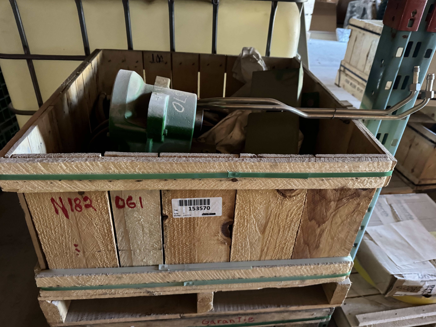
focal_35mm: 25
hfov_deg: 69.4
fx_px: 315
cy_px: 162
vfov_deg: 54.9
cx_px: 224
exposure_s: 1/30
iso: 1000
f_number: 1.78
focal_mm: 6.76
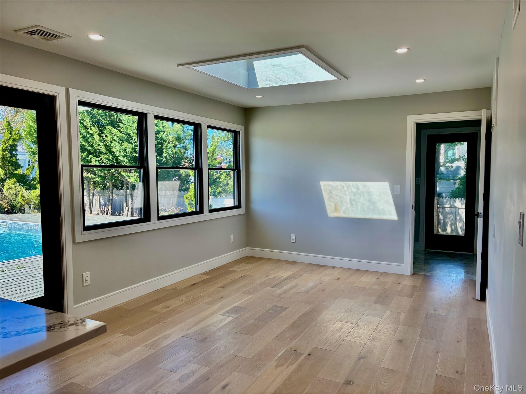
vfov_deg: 53.1
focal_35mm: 26
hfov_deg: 67.3
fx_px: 395
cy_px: 197
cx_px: 263
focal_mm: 5.96
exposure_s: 1/388
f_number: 1.6
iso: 50
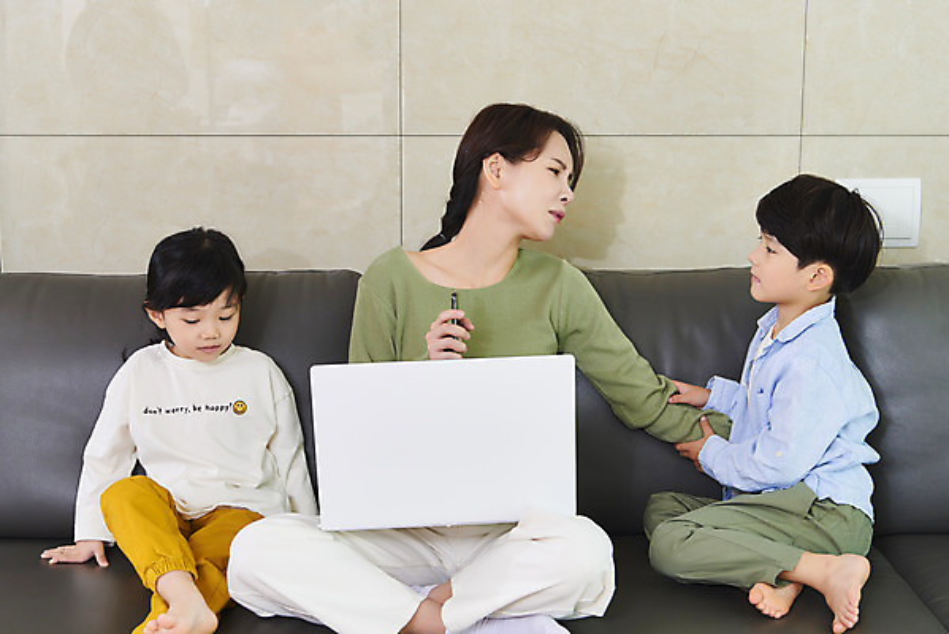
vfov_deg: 22.6
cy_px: 317
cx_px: 474
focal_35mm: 60
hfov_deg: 33.4
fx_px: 1582
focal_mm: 60
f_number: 6.3
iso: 320
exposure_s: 1/100
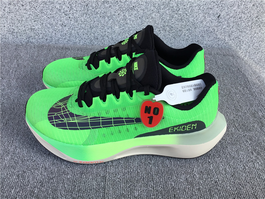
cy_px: 100
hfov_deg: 58.4
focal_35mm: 31
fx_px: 237
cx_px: 132
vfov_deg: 45.4
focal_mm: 3.3
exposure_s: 1/285
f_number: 2.4
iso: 25
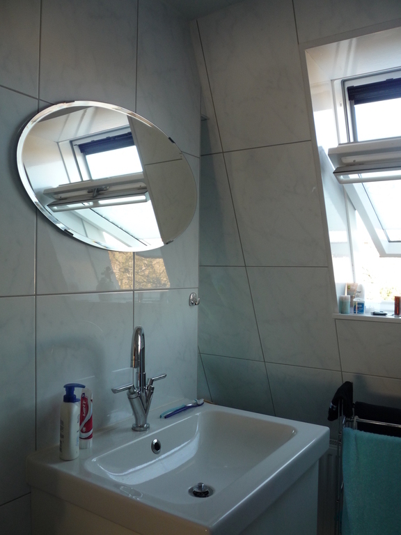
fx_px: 463
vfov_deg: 60.0
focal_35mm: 30
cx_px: 200
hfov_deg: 46.8
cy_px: 268
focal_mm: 5.2
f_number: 3.3
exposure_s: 1/50
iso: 100
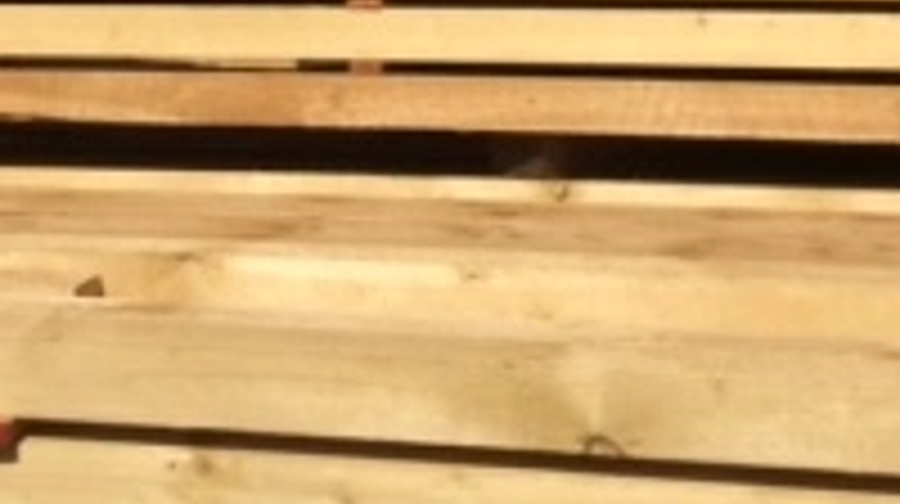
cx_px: 248
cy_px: -472
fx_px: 2741
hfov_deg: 18.5
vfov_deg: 9.8
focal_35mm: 115
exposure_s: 1/4098
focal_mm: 3.3
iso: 32
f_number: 2.4
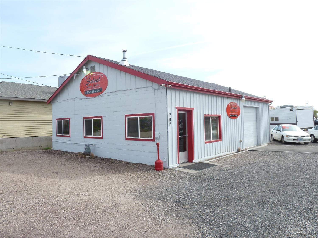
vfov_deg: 54.9
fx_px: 230
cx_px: 159
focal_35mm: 25
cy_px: 119
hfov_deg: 69.4
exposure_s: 1/320
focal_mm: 4.1
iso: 80
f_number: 4
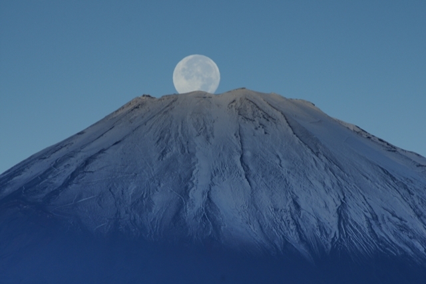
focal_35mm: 450
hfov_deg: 4.6
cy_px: 142
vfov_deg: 3.1
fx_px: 5326
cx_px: 213
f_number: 11
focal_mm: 300
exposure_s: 1/80
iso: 100
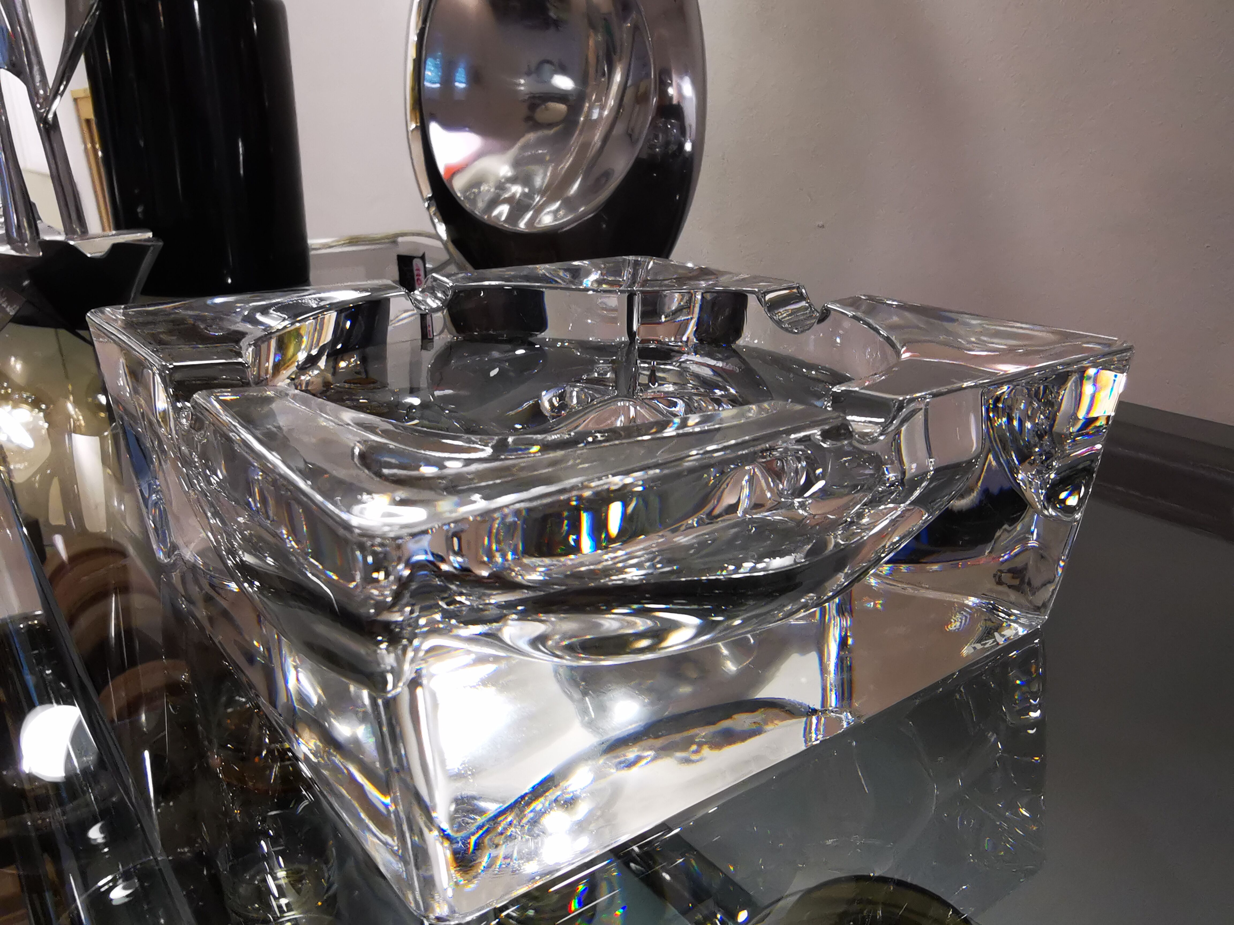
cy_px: 462
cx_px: 617
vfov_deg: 51.4
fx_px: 963
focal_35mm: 27
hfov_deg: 65.3
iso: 160
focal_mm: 2.26
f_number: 2.2
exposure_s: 1/50
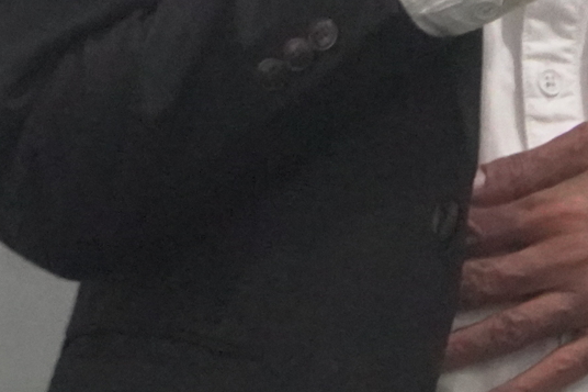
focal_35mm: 752
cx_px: 517
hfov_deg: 2.7
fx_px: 12285
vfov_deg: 1.8
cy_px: -401
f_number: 4.5
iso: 8000
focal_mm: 105
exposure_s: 1/200
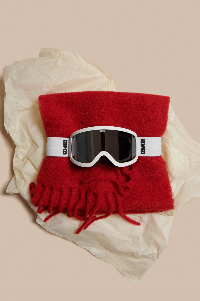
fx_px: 200
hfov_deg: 53.1
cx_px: 100
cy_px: 150
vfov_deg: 73.7
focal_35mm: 24
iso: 800
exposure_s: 1/200
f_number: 9
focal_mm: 24
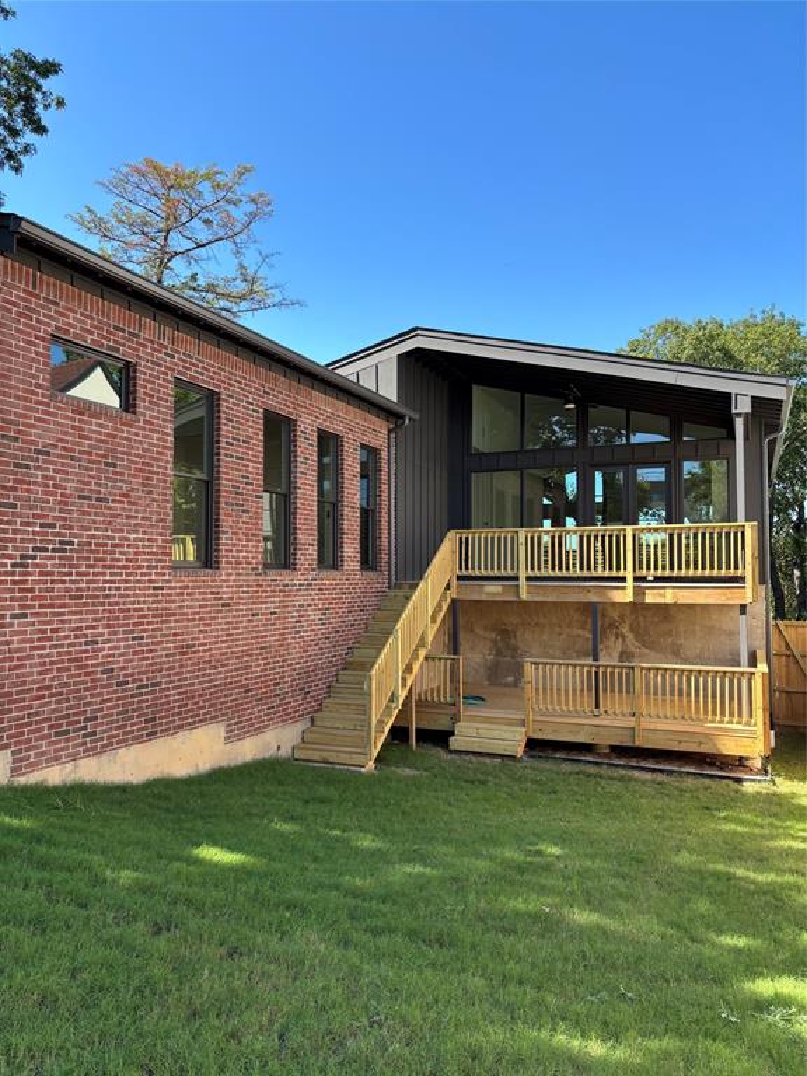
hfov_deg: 53.1
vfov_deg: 67.3
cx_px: 404
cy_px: 538
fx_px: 808
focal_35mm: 26
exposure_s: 1/1115
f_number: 1.6
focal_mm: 5.96
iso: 50
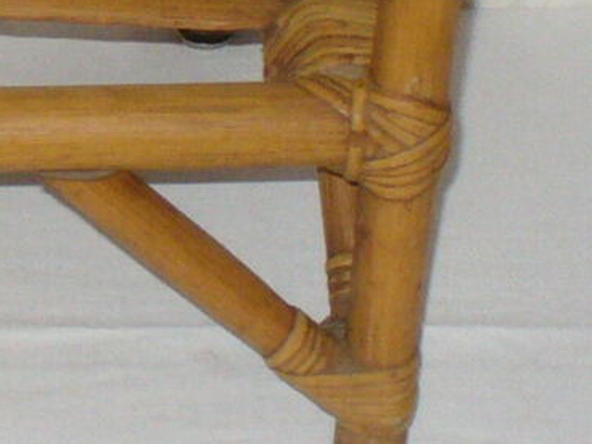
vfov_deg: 7.1
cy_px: -241
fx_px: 3523
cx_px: -317
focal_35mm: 206
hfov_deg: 9.3
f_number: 2.8
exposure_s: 1/30
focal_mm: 6.1
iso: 160
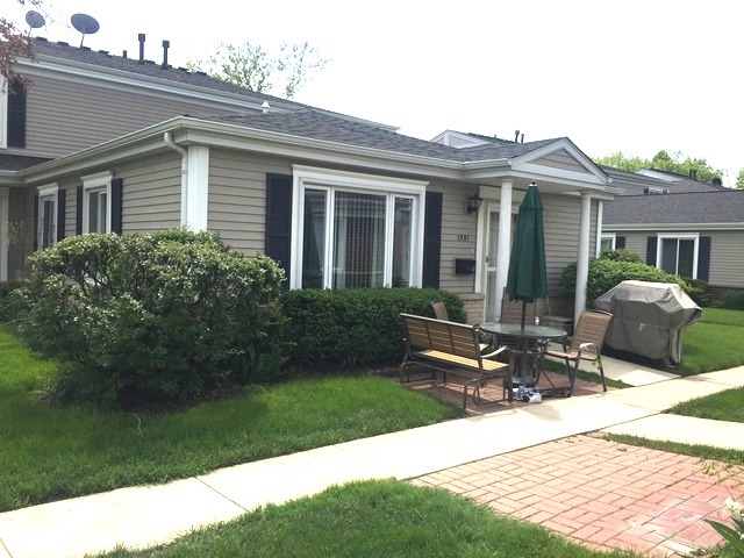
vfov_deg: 48.2
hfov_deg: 61.7
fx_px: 623
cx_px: 372
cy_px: 279
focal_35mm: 29
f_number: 2.2
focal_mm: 4.15
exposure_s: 1/3049
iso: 32
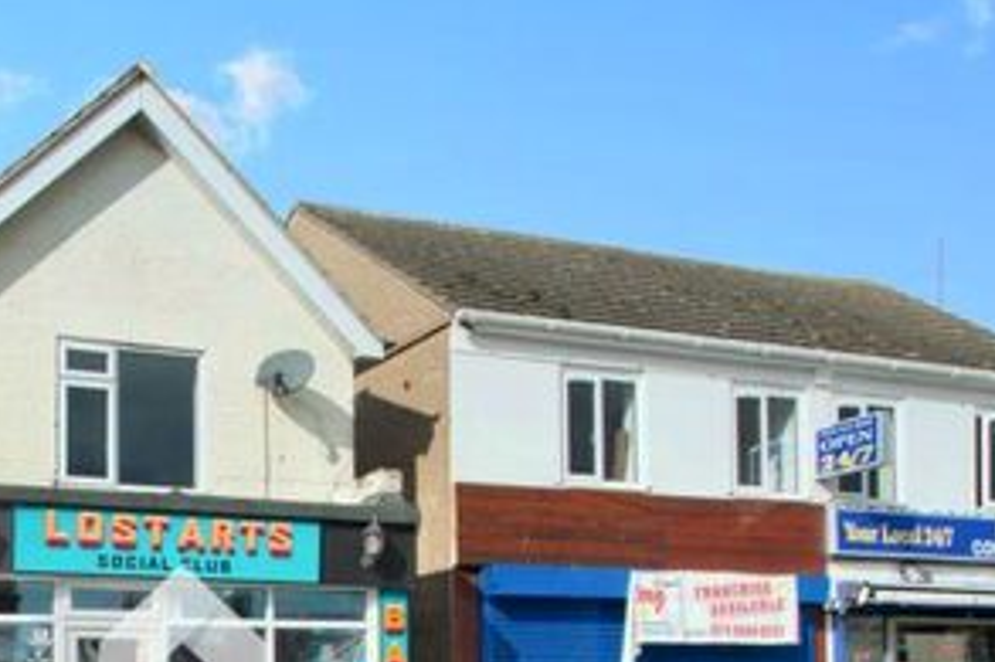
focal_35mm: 43
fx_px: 1188
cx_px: 183
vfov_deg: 28.3
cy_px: 728
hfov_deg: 43.1
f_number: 10
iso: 200
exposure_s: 1/500
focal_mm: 12
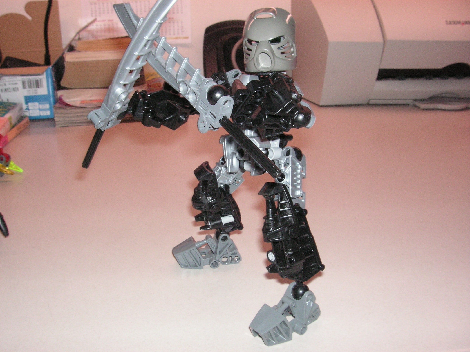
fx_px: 516
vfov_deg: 37.7
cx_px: 235
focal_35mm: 38
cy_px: 176
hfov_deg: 49.0
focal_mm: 6.3
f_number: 6.6
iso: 160
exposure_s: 1/45
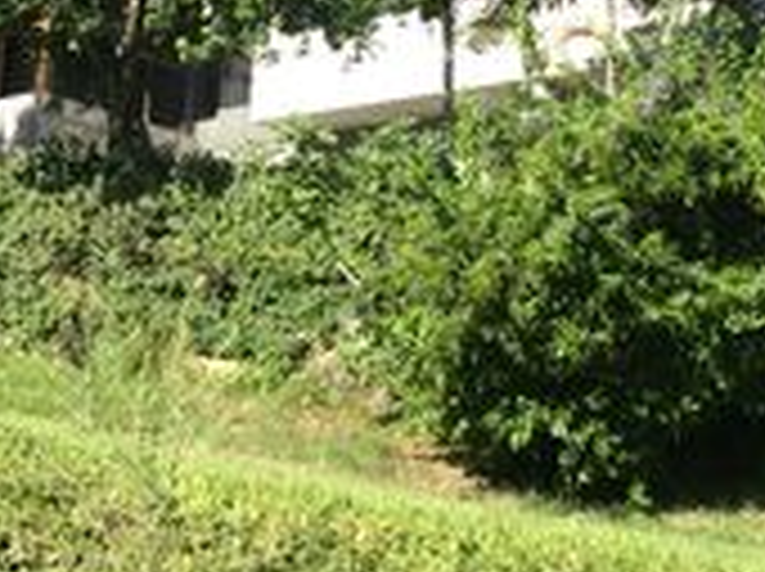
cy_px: -41
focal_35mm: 99
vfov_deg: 14.6
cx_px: 248
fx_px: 2185
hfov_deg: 19.8
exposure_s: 1/840
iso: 20
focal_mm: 3.99
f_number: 1.8
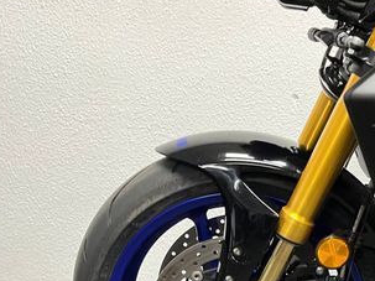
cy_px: 285
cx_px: 286
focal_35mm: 55
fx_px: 596
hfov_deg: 34.2
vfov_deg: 25.2
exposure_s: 1/50
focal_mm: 5.1
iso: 320
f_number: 1.6
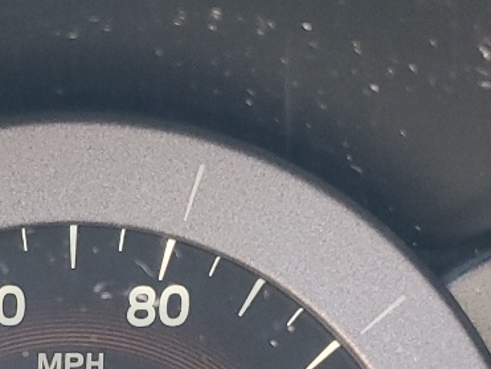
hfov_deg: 17.2
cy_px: 406
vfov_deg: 13.0
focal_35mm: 112
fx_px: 1590
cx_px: -1
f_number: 1.5
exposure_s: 1/60.2
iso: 128
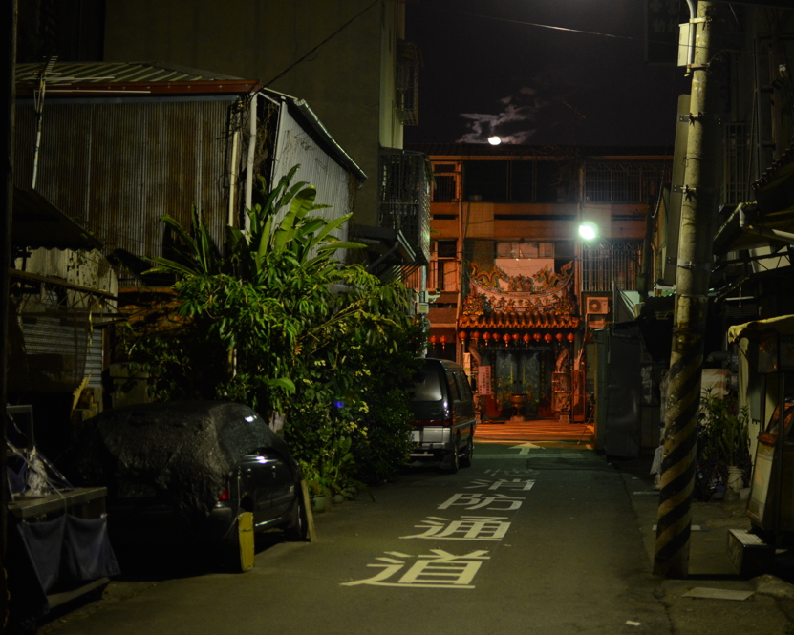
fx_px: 1424
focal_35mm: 61
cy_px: 317
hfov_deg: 31.1
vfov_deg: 25.2
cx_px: 469
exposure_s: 1/30
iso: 1250
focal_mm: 35
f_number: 1.8
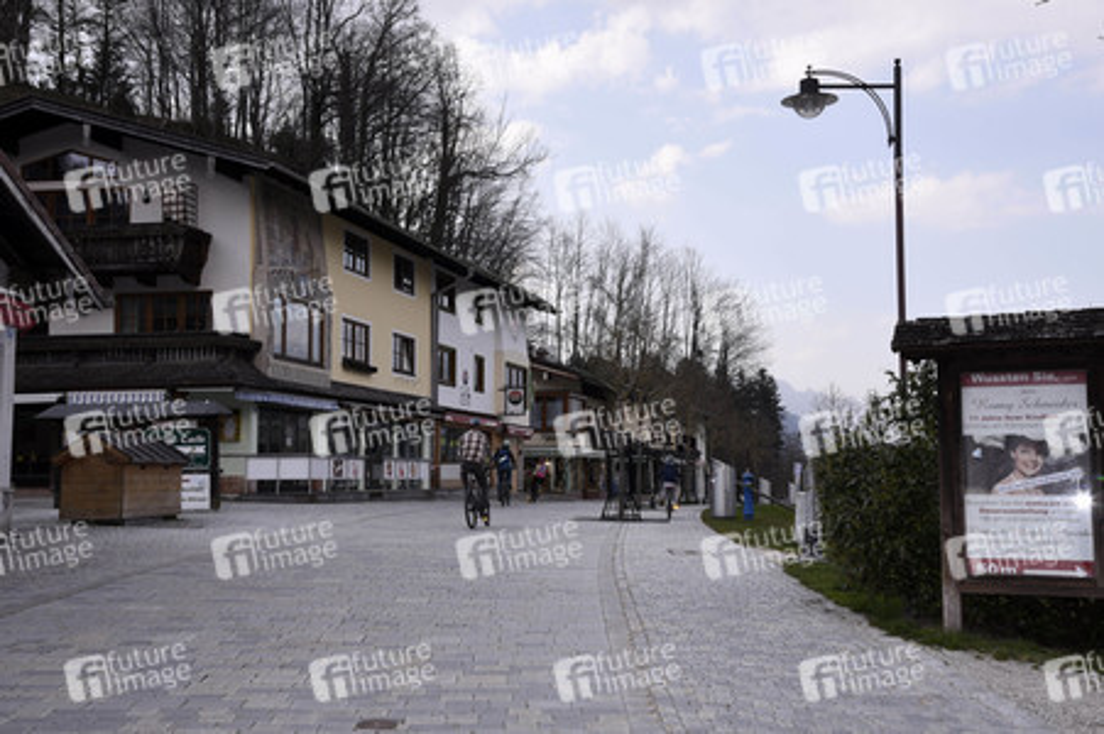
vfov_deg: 30.5
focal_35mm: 44
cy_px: 367
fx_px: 1348
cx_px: 552
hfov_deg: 44.5
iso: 320
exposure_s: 1/160
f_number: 11
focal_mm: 44
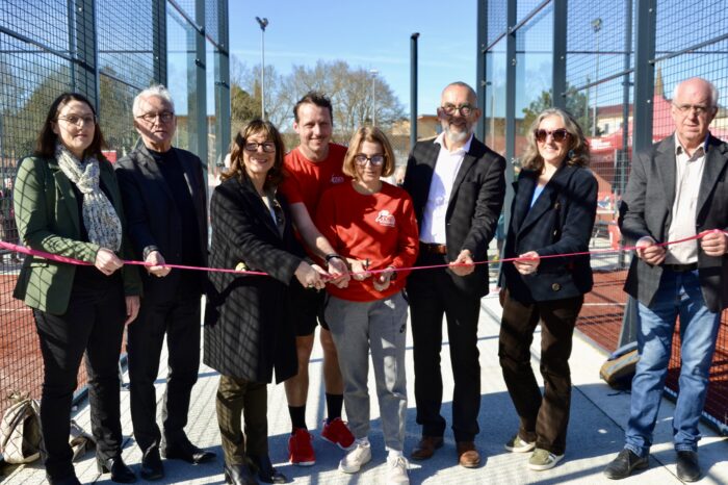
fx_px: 758
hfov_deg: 51.3
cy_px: 242
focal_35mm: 38
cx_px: 364
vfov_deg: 35.5
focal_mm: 25
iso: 100
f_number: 6.3
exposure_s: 1/160
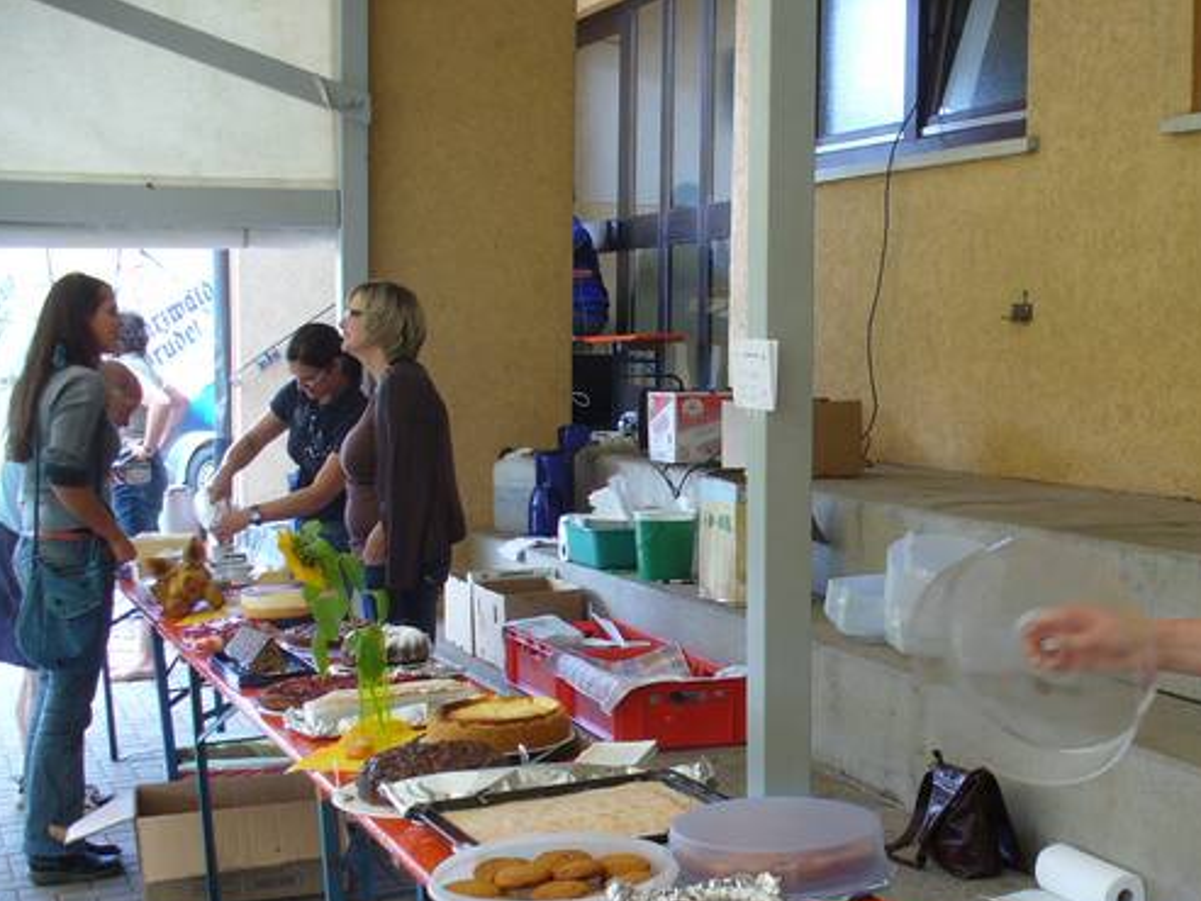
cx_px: 865
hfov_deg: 34.9
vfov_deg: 26.8
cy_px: 653
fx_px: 1874
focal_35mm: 54
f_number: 2.8
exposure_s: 1/50
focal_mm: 6.1
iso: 100
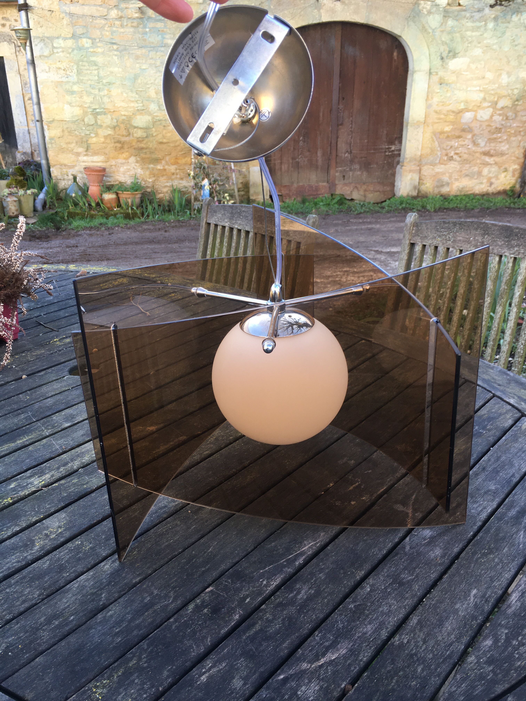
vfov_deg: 61.7
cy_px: 350
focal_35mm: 29
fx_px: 588
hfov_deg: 48.2
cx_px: 263
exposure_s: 1/100
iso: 32
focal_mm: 4.15
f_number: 2.2
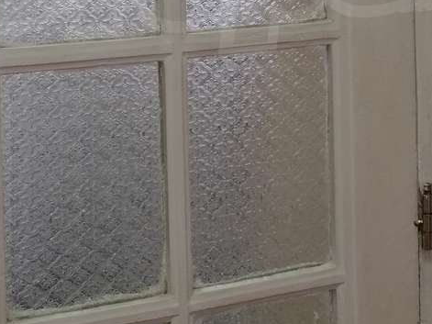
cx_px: 297
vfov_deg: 16.4
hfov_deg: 22.6
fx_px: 1073
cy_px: -76
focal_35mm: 86
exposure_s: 1/50
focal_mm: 3.95
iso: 80
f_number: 1.8
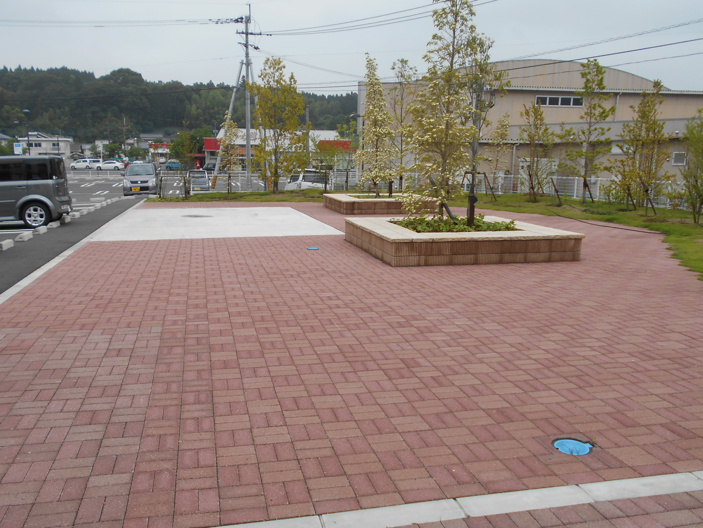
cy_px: 284
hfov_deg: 61.6
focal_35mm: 29
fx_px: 589
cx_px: 325
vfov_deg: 48.2
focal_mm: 4.6
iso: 80
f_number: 3.2
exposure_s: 1/1250
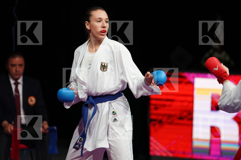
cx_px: 120
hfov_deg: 7.0
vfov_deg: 4.7
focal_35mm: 295
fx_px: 1975
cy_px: 80
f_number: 2.8
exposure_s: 1/1000
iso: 2000
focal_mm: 197
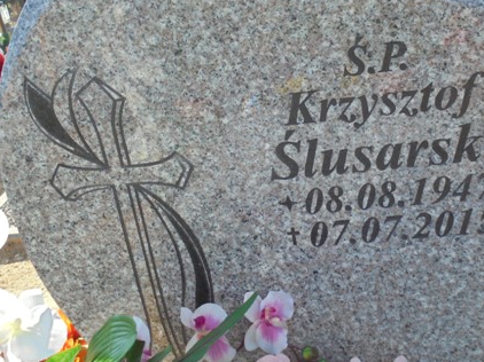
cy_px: 162
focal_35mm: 44
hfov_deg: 42.9
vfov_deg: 32.8
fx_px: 615
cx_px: 260
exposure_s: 1/320
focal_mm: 5.3
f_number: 3.7
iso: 100
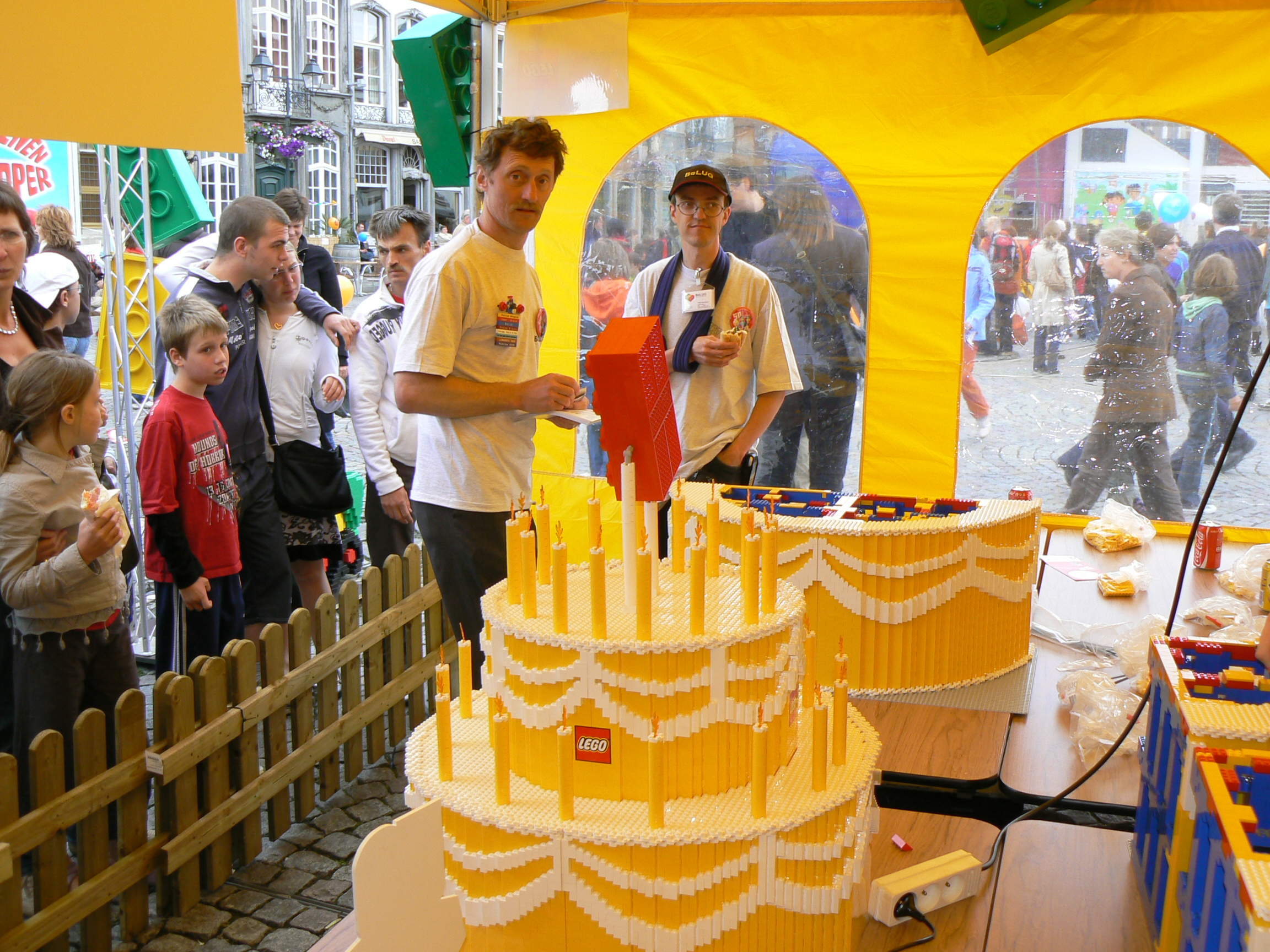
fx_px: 1321
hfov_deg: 51.4
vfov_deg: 39.7
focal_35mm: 36
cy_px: 476
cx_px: 635
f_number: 4.5
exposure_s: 1/125
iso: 80
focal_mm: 6
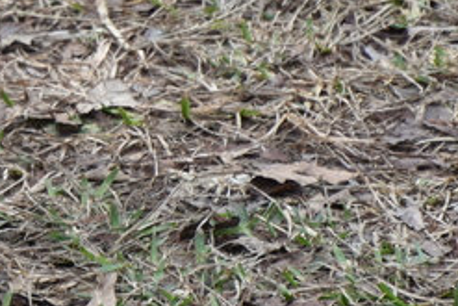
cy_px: -24
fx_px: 19807
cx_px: -204
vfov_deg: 0.9
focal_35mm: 1556
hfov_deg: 1.3
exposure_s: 1/640
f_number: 5.6
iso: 640
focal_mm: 300
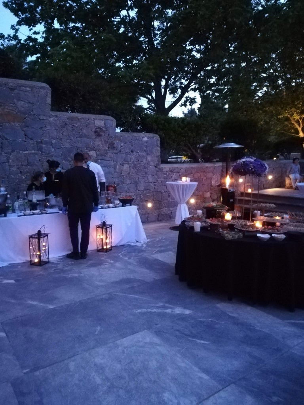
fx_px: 304
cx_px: 152
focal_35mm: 26
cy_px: 202
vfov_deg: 67.3
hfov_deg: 53.1
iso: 2000
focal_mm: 3.83
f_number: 2.2
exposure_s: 1/14.3
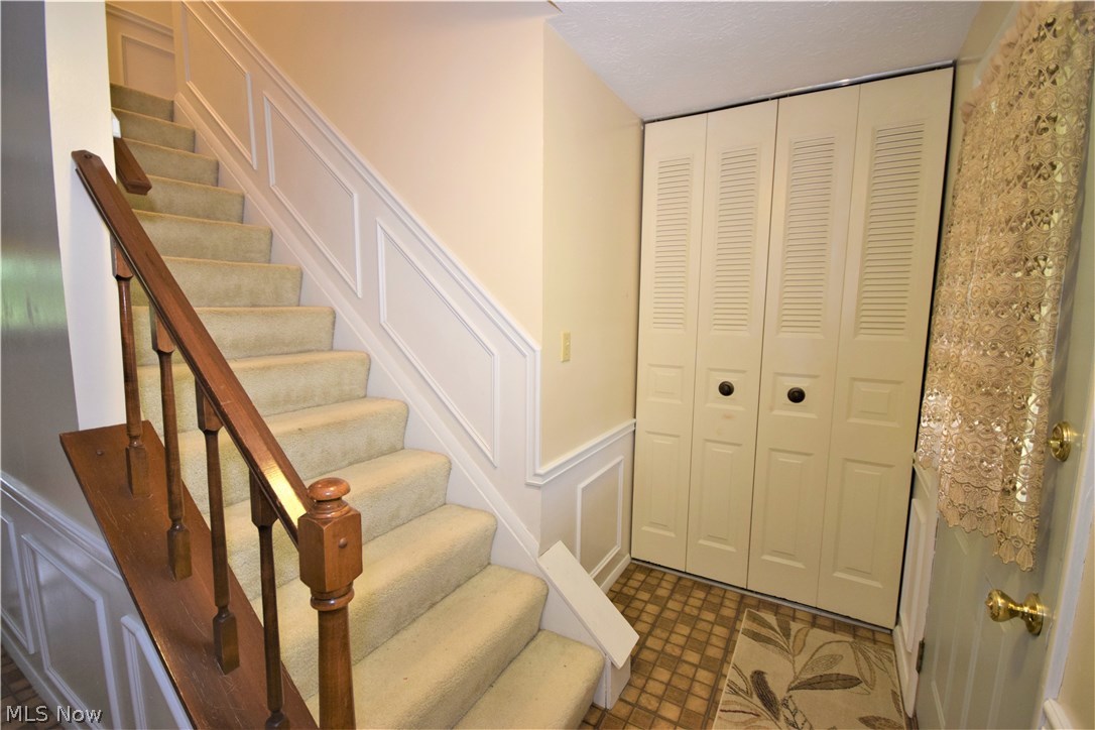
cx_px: 548
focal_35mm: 15
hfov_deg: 100.4
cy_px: 365
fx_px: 456
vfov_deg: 77.3
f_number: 4
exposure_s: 1/60
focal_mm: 10
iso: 800
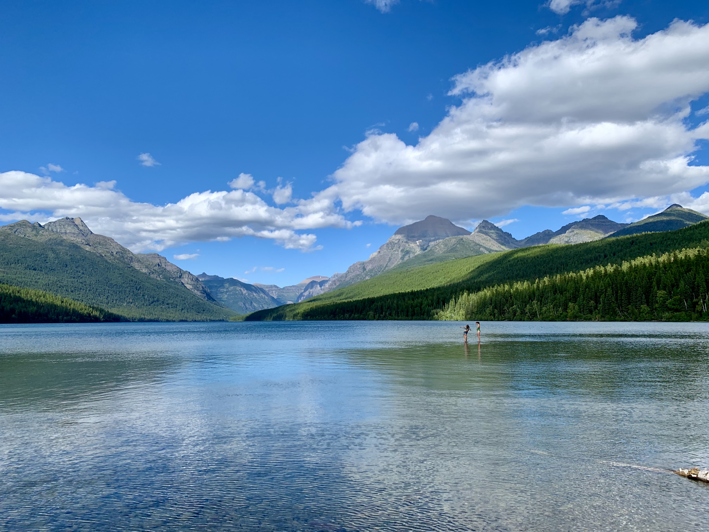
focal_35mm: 26
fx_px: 533
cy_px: 266
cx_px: 354
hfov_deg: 67.3
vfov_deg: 53.1
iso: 25
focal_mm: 4.25
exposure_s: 1/2257
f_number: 1.8
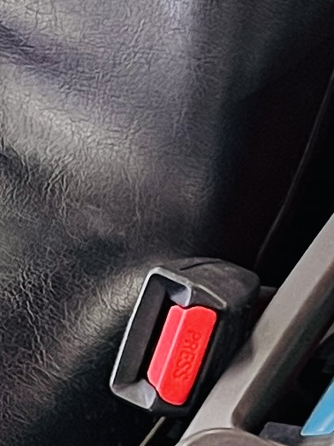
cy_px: 216
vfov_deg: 9.5
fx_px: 2676
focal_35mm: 208
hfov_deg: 7.0
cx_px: -202
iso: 500
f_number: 1.6
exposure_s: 1/60
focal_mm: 5.1
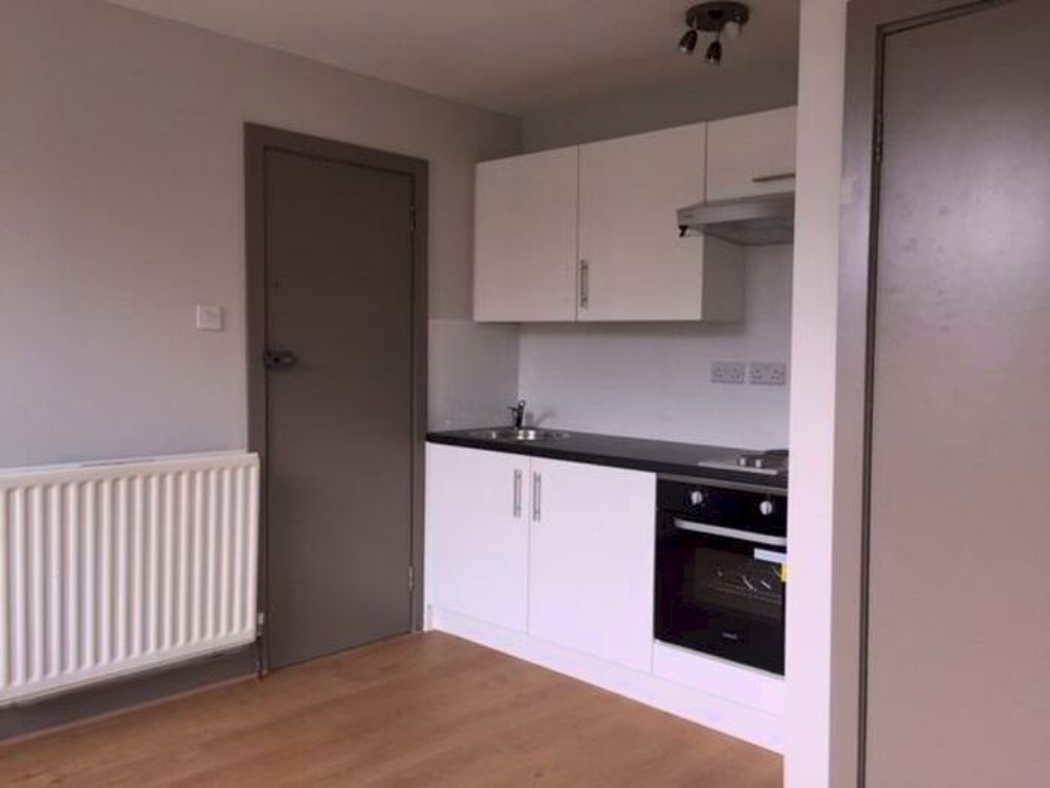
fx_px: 880
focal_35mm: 29
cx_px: 525
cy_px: 394
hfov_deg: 61.7
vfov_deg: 48.2
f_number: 2.2
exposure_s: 1/50
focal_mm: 4.15
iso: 40
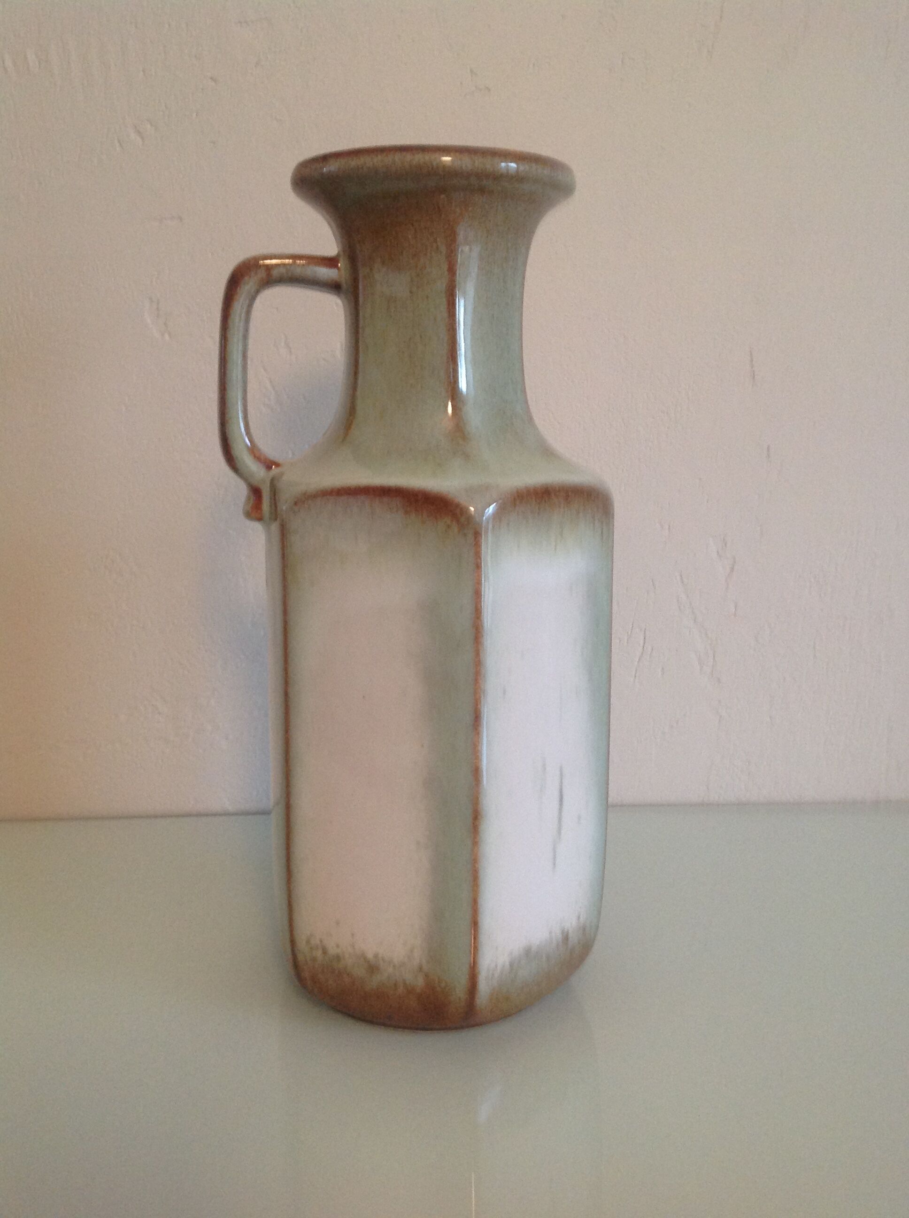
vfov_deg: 52.7
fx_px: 1229
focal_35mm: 35
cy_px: 609
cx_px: 454
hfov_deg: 40.6
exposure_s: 1/15
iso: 200
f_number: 2.4
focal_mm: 4.28
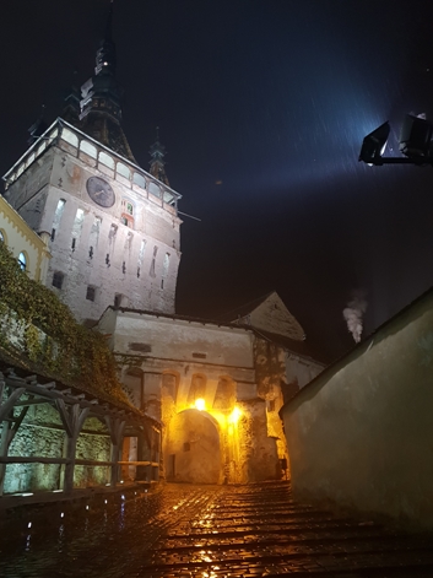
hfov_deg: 49.7
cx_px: 207
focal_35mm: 28
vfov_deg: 63.4
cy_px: 296
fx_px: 467
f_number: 1.5
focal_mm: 4.3
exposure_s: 1/14
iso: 250
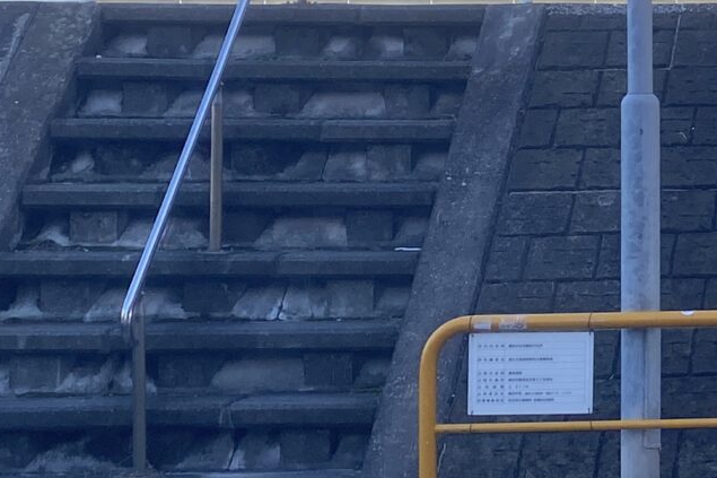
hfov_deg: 16.5
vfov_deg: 12.5
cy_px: 107
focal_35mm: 109
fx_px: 2170
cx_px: 1186
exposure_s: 1/1245
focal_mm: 4.25
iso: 32
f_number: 1.8
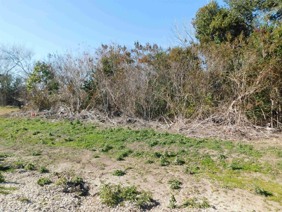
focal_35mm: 23
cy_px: 106
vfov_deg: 58.9
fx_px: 187
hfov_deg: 73.9
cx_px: 141
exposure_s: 1/1000
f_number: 3
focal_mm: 4
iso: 125
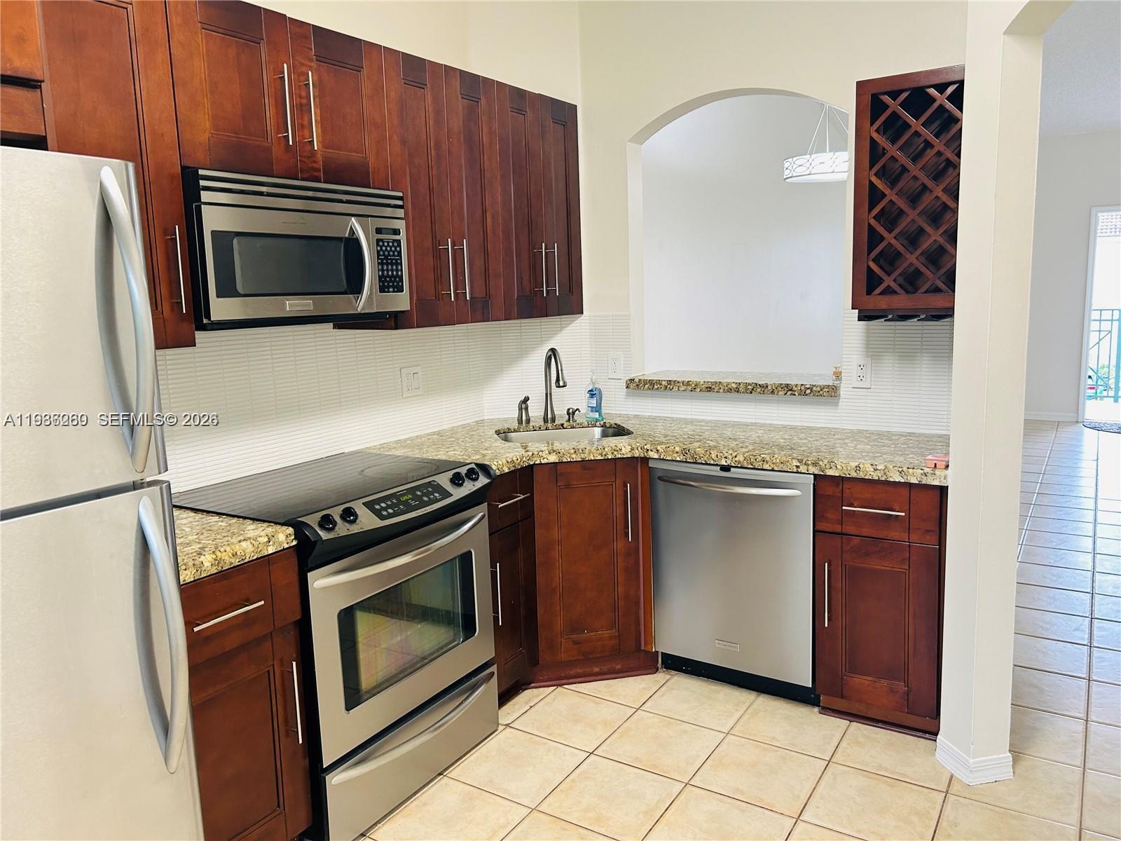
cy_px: 420
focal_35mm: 26
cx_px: 560
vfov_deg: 53.1
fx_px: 842
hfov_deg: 67.3
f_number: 1.5
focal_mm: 5.7
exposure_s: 1/60
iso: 125
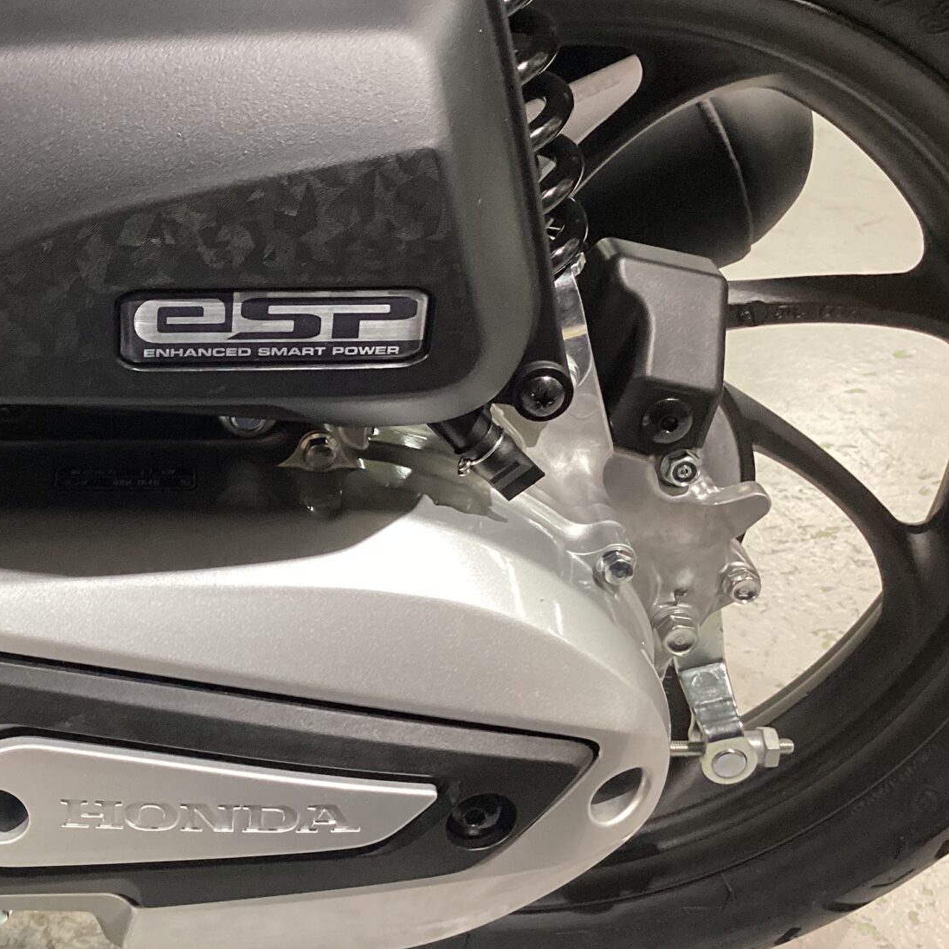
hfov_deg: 34.1
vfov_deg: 35.3
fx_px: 1489
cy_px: 444
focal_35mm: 48
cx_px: 162
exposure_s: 1/60
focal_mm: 3.3
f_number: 2.4
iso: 250
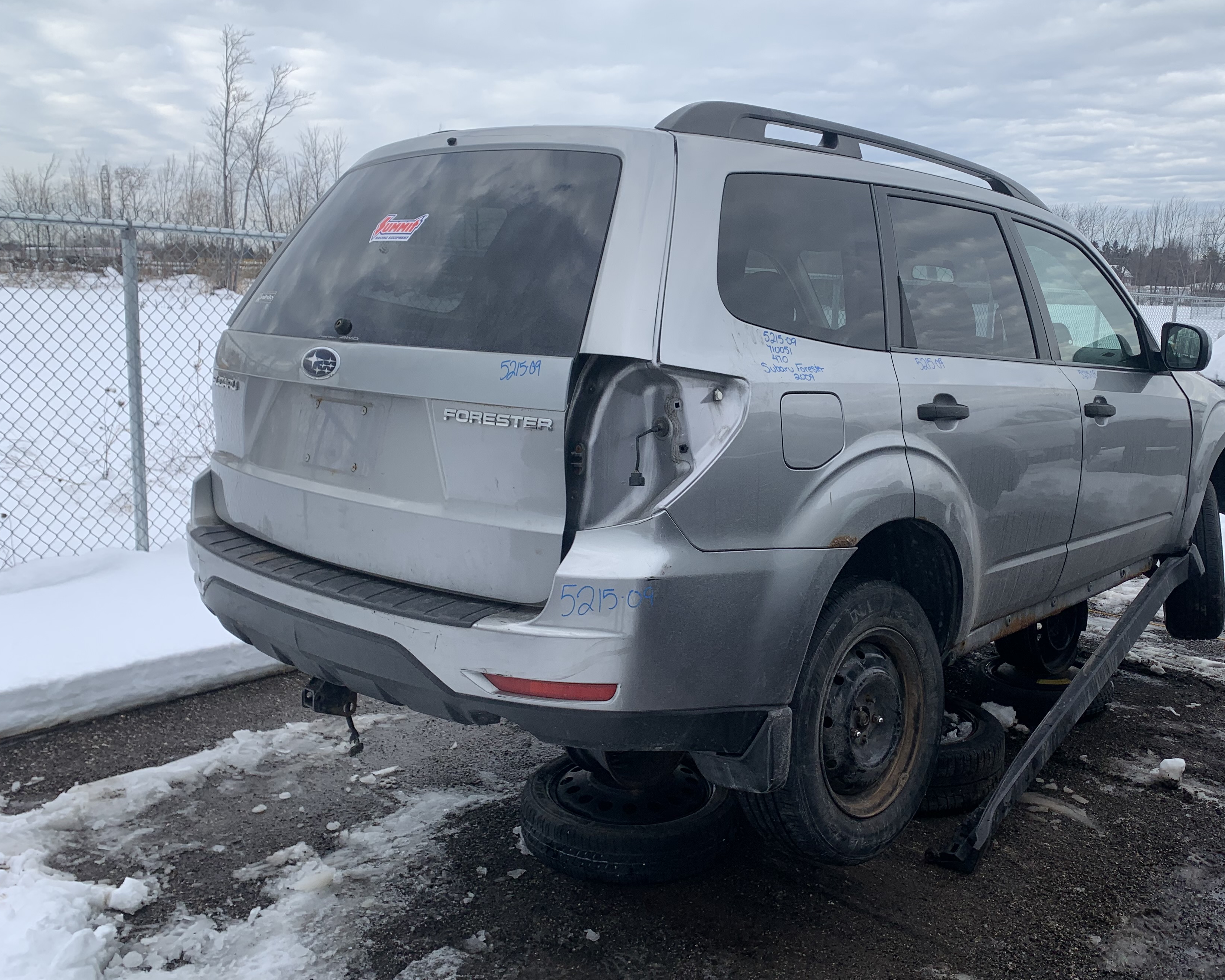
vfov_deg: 47.1
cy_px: 468
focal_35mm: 31
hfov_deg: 56.9
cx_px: 714
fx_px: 1124
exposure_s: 1/1205
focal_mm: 4.25
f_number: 1.8
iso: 25
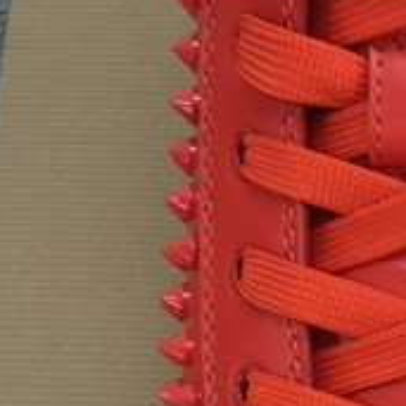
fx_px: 1393
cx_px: 634
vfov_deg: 15.4
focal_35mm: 105
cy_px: 600
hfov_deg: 15.2
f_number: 2.2
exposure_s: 1/20
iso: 200
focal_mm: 4.15
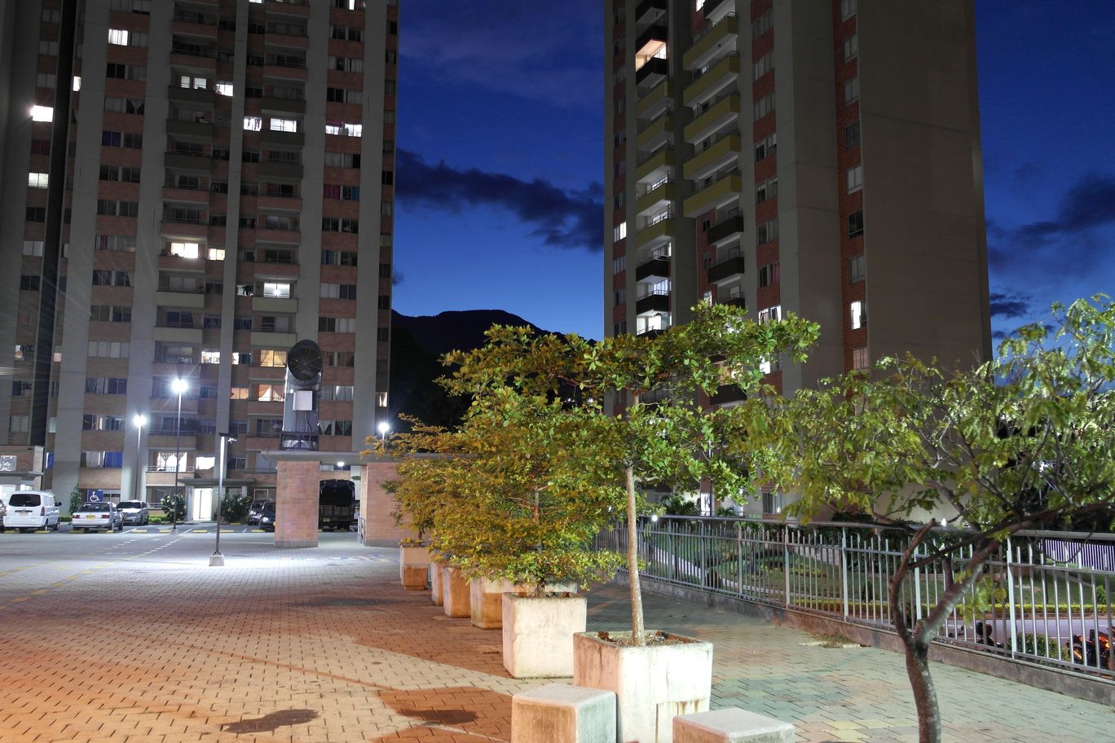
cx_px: 558
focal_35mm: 30
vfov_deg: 43.6
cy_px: 372
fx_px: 929
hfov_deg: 61.9
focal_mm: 20
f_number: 3.5
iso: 400
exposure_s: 1/1.25
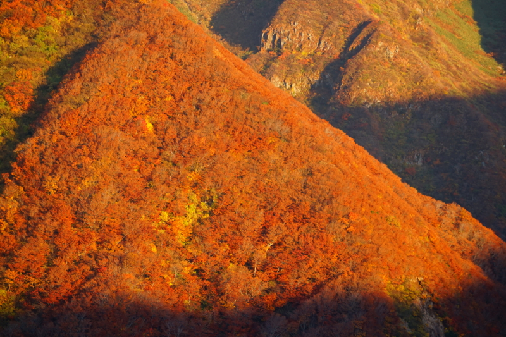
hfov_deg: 6.9
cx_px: 253
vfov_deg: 4.6
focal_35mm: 300
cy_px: 168
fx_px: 4216
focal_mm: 200
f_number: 6.3
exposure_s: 1/350
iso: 500
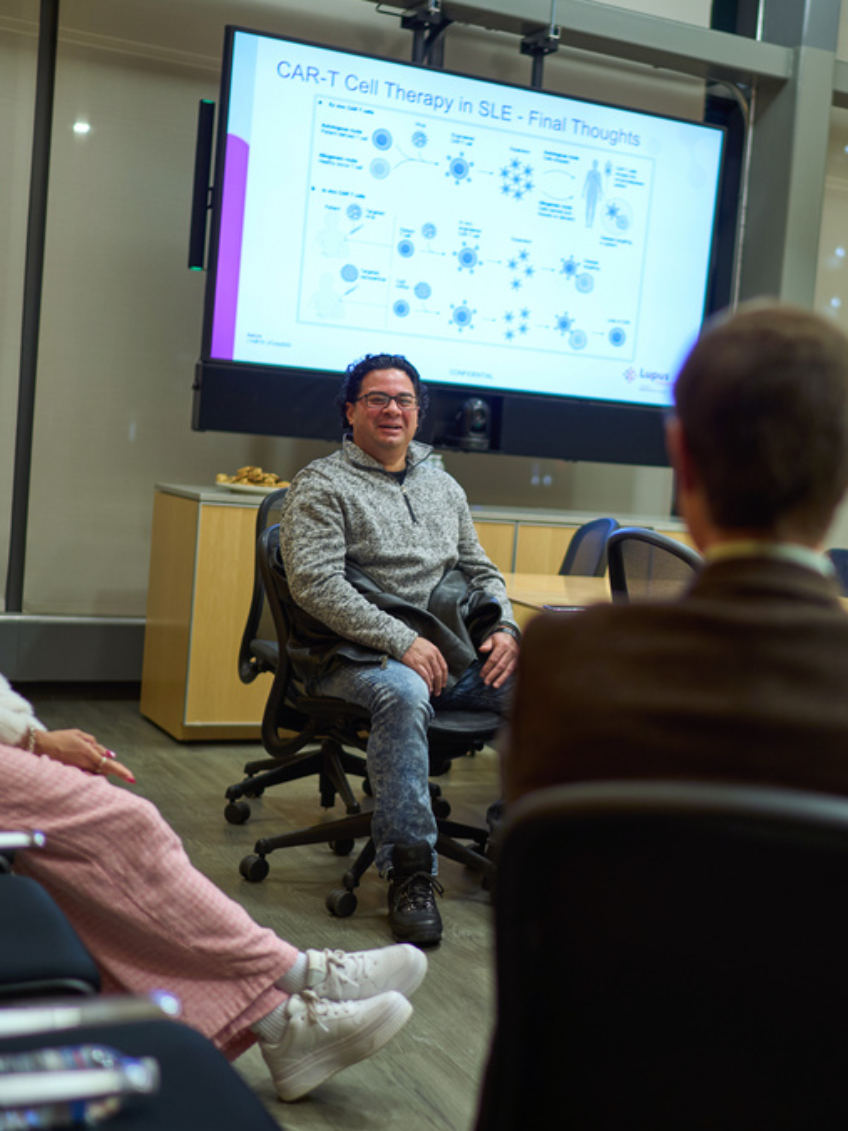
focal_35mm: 51
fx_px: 1666
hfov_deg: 28.0
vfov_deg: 37.5
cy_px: 568
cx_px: 674
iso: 250
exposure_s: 1/160
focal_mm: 35
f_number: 1.4
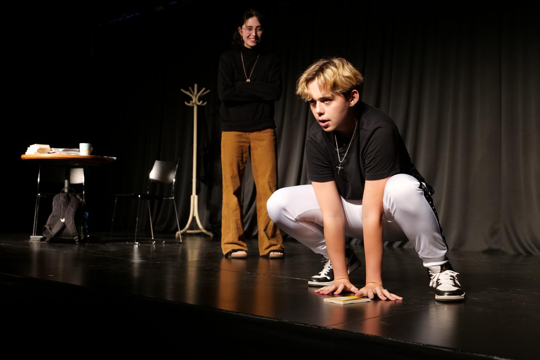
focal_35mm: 43
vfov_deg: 31.2
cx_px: 270
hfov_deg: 45.4
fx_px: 645
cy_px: 180
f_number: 4.5
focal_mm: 43
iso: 2500
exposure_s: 1/125
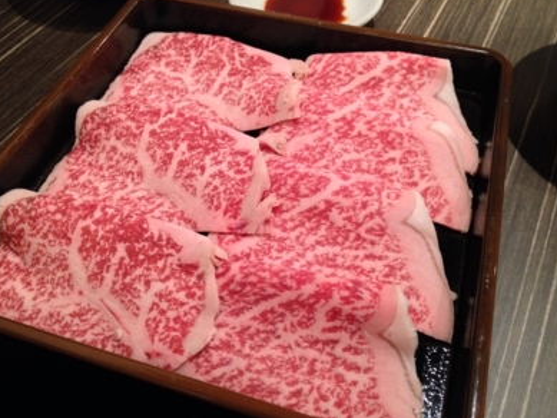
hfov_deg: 51.3
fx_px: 579
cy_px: 206
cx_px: 275
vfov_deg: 39.7
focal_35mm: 36
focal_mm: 4.28
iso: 400
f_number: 2.4
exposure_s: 1/15
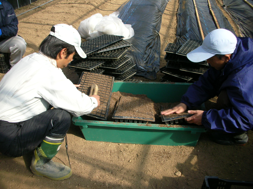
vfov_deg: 40.7
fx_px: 256
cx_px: 126
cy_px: 94
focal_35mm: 35
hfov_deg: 52.6
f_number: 8.5
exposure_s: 1/53.5
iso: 50
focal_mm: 5.8
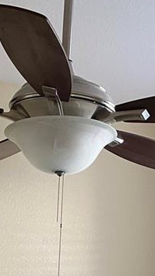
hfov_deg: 12.6
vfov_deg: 19.0
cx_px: 68
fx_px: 702
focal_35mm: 96
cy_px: 434
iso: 125
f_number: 1.8
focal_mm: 4.25
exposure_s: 1/72
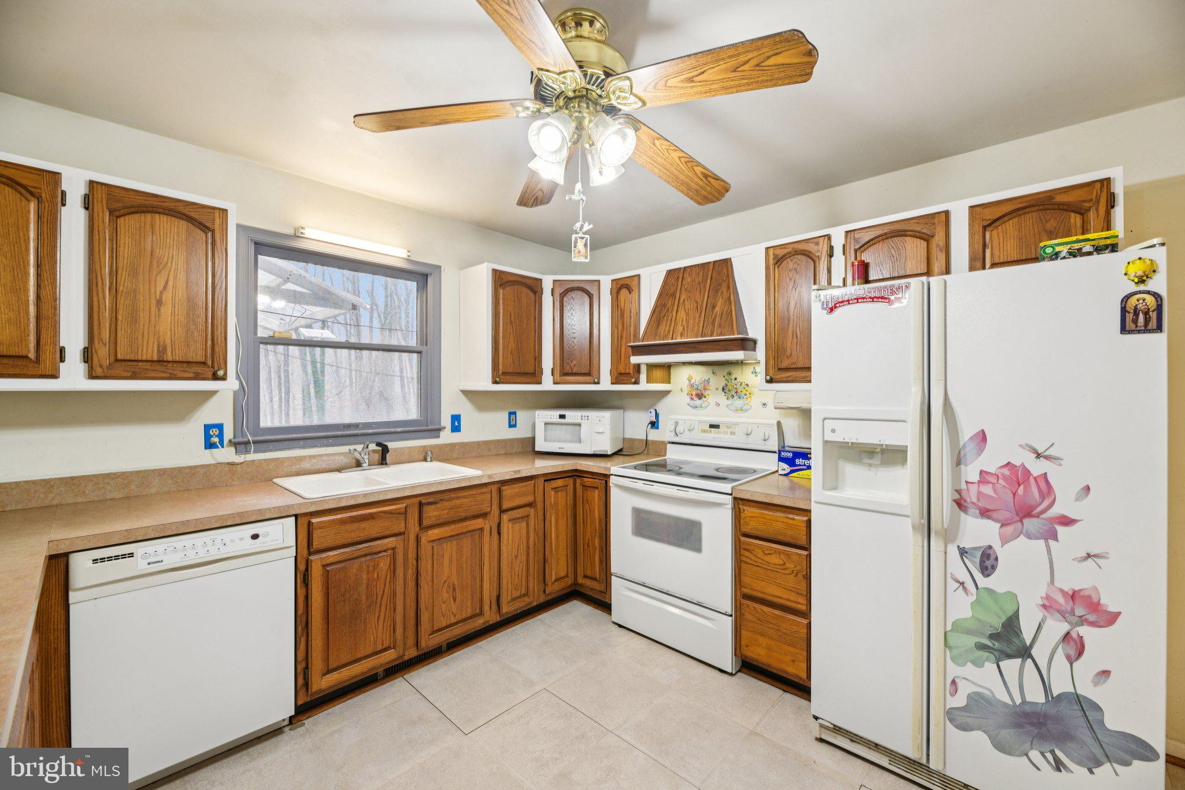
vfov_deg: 81.2
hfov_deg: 104.3
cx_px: 592
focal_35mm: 14
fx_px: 461
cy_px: 395
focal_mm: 14
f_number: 8
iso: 220
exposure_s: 1/15
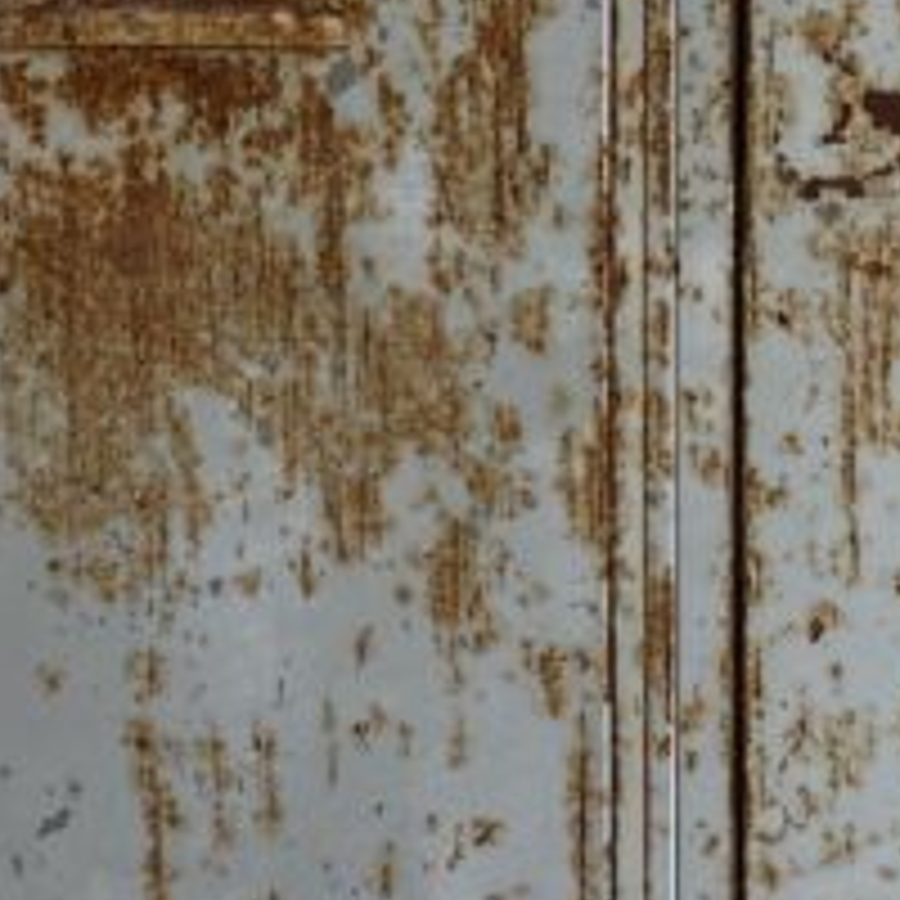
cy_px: -529
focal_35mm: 98
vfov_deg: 16.0
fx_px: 2883
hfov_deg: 16.7
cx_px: 1179
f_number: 1.8
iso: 125
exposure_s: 1/121
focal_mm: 4.25
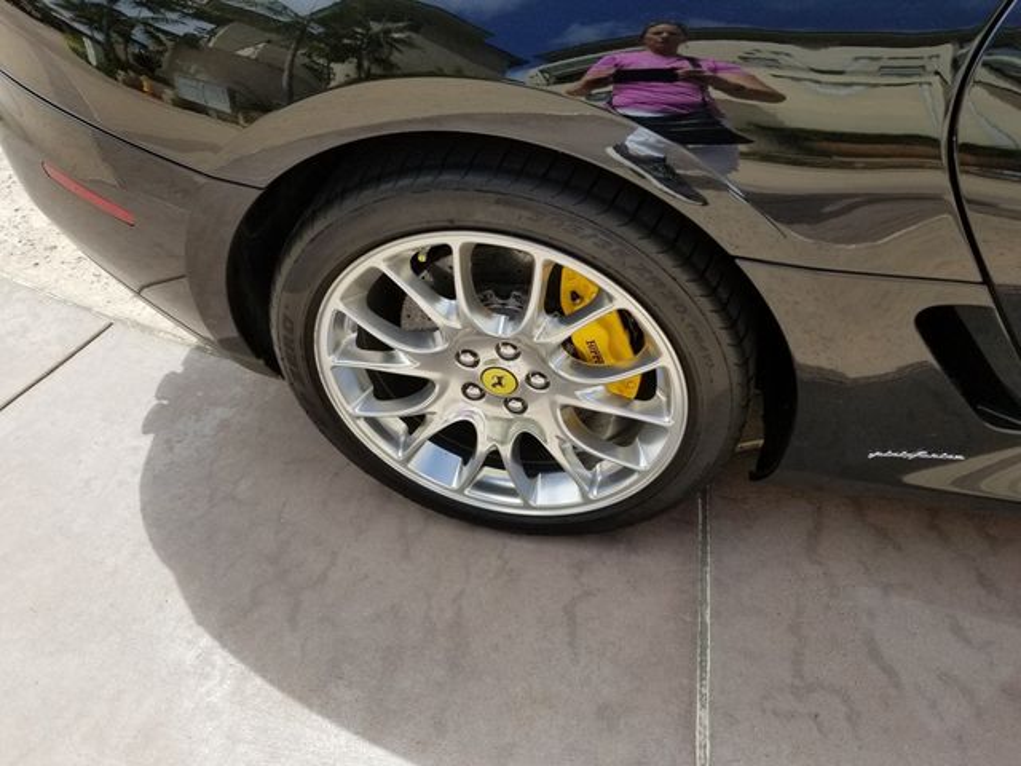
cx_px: 510
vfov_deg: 53.1
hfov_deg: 67.3
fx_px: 767
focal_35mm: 26
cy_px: 383
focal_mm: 4.3
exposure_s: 1/1612
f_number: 1.7
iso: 50
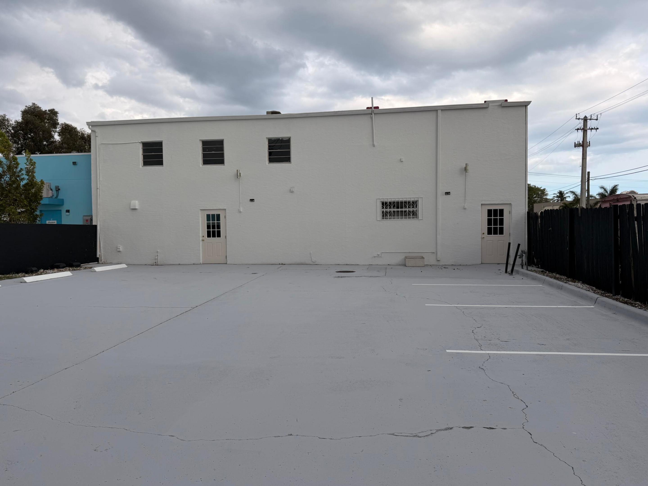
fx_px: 449
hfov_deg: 71.6
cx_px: 324
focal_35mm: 24
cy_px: 243
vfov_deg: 56.8
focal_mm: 6.76
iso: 80
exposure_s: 1/2611
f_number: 1.78
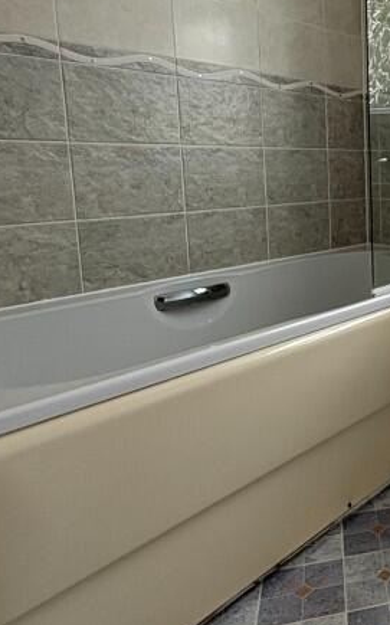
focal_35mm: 35
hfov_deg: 29.1
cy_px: 253
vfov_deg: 55.0
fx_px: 596
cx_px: 512
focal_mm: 2.22
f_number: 2.2
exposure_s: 1/99
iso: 125
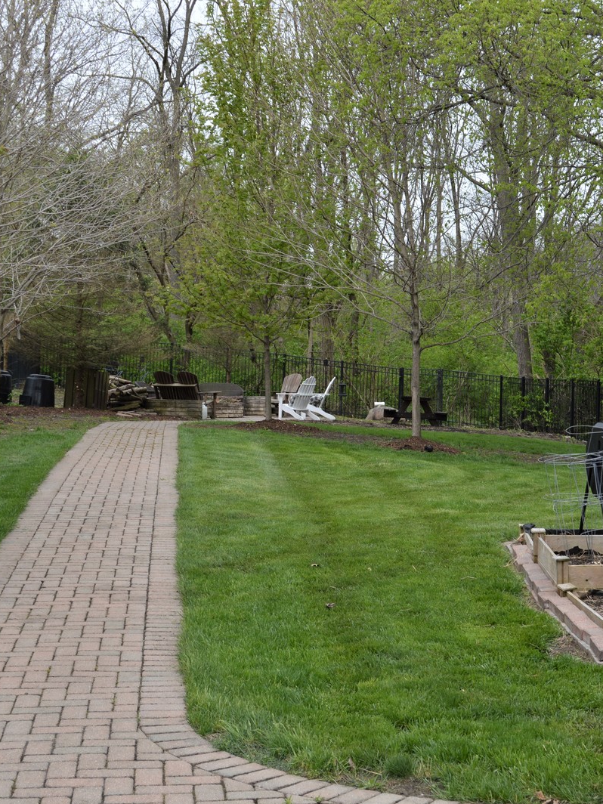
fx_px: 1533
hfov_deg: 22.0
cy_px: 405
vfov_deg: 29.4
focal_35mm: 66
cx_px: 458
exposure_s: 1/200
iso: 100
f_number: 6.3
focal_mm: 30
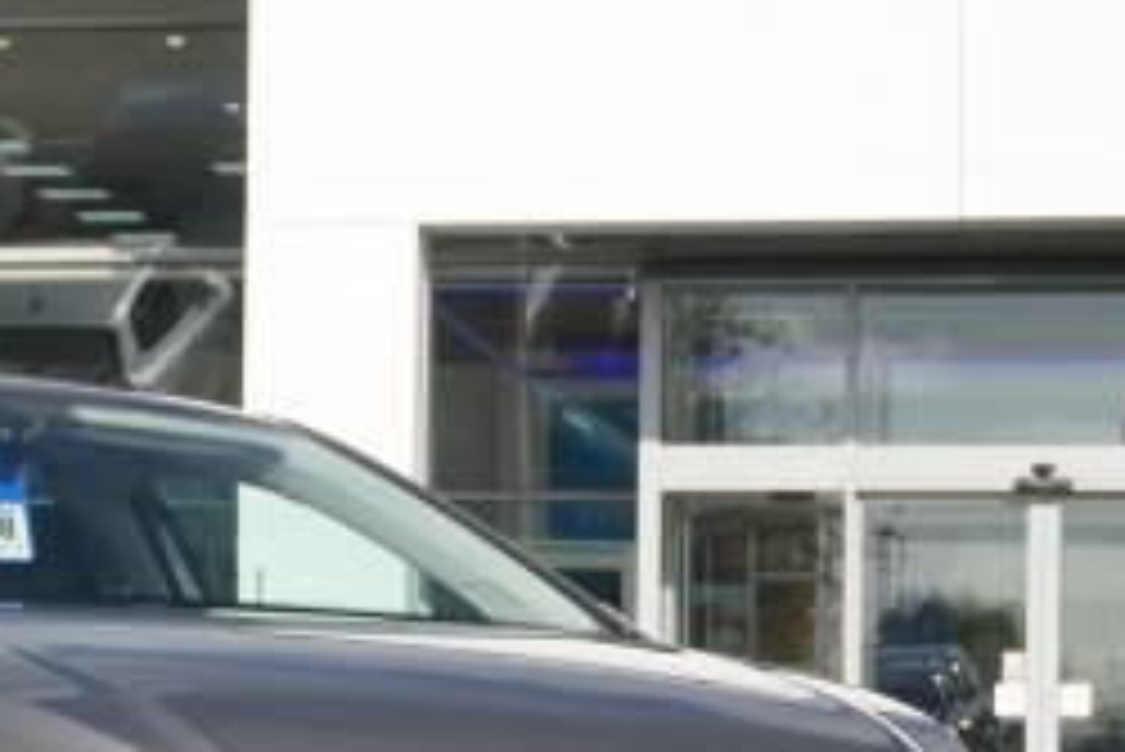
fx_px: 5034
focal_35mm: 161
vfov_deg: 8.5
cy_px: 666
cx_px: 22
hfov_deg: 12.6
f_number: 8
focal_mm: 42
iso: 100
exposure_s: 1/160
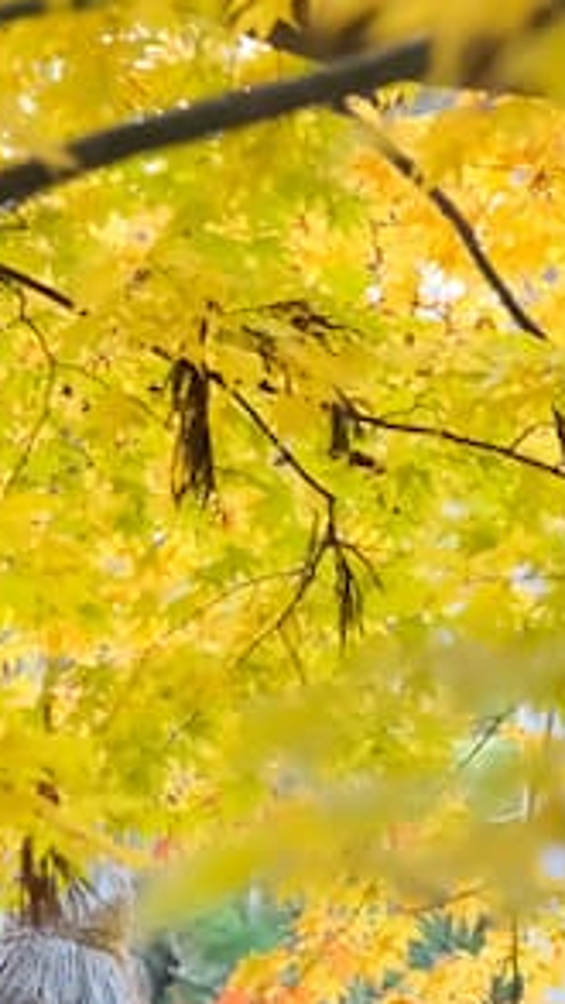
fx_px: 11416
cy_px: 1275
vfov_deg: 5.0
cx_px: 214
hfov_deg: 2.8
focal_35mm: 429
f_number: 5.6
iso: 1600
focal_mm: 80
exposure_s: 1/80
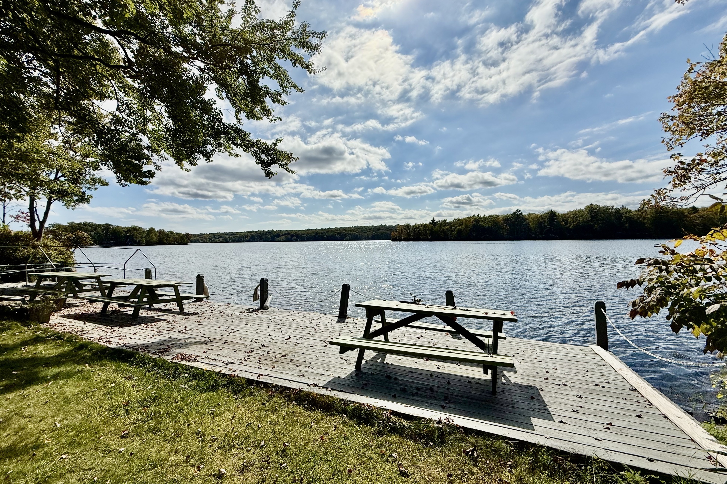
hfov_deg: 100.4
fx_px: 303
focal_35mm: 15
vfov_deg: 77.2
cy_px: 258
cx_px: 367
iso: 40
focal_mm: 2.22
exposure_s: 1/5618
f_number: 2.2
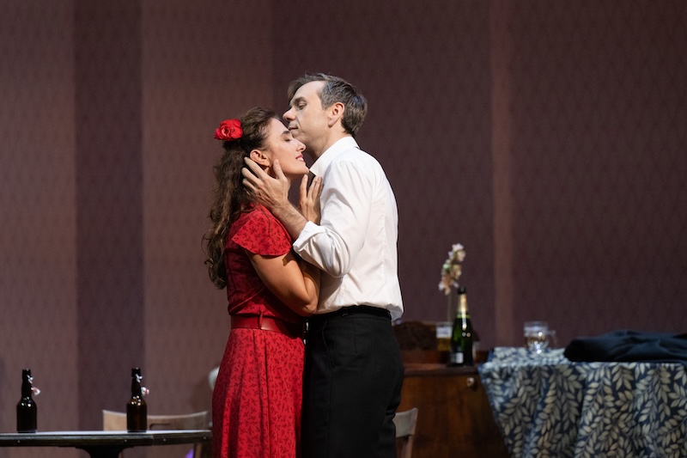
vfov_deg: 6.9
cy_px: 229
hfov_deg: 10.3
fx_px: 3816
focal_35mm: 200
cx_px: 344
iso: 4000
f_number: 4
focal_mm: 200
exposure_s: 1/160
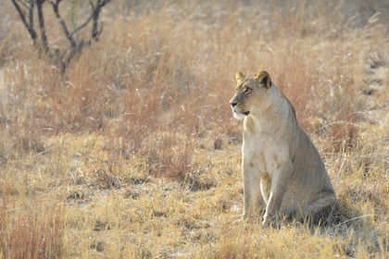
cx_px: 194
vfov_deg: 4.9
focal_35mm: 280
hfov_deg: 7.4
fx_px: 3025
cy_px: 130
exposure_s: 1/640
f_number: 7.1
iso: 400
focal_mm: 280
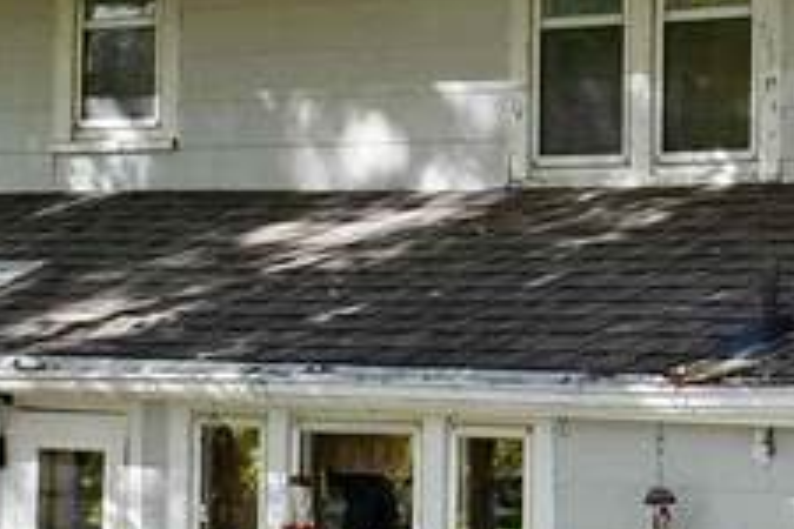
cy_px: 339
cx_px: 1087
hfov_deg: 9.8
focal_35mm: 205
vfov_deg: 6.7
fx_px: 4521
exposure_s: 1/125
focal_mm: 24
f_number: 5.6
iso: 100
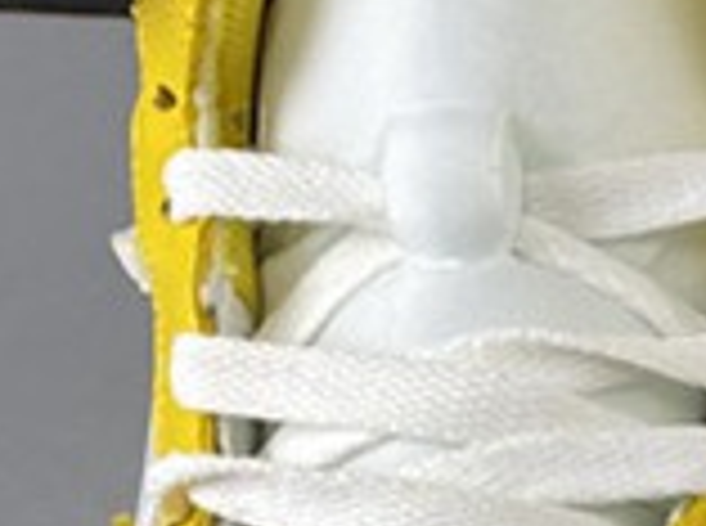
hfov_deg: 10.9
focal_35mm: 170
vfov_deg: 8.5
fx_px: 3459
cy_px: 742
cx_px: 1295
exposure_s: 1/100
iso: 80
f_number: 1.8
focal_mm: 4.25
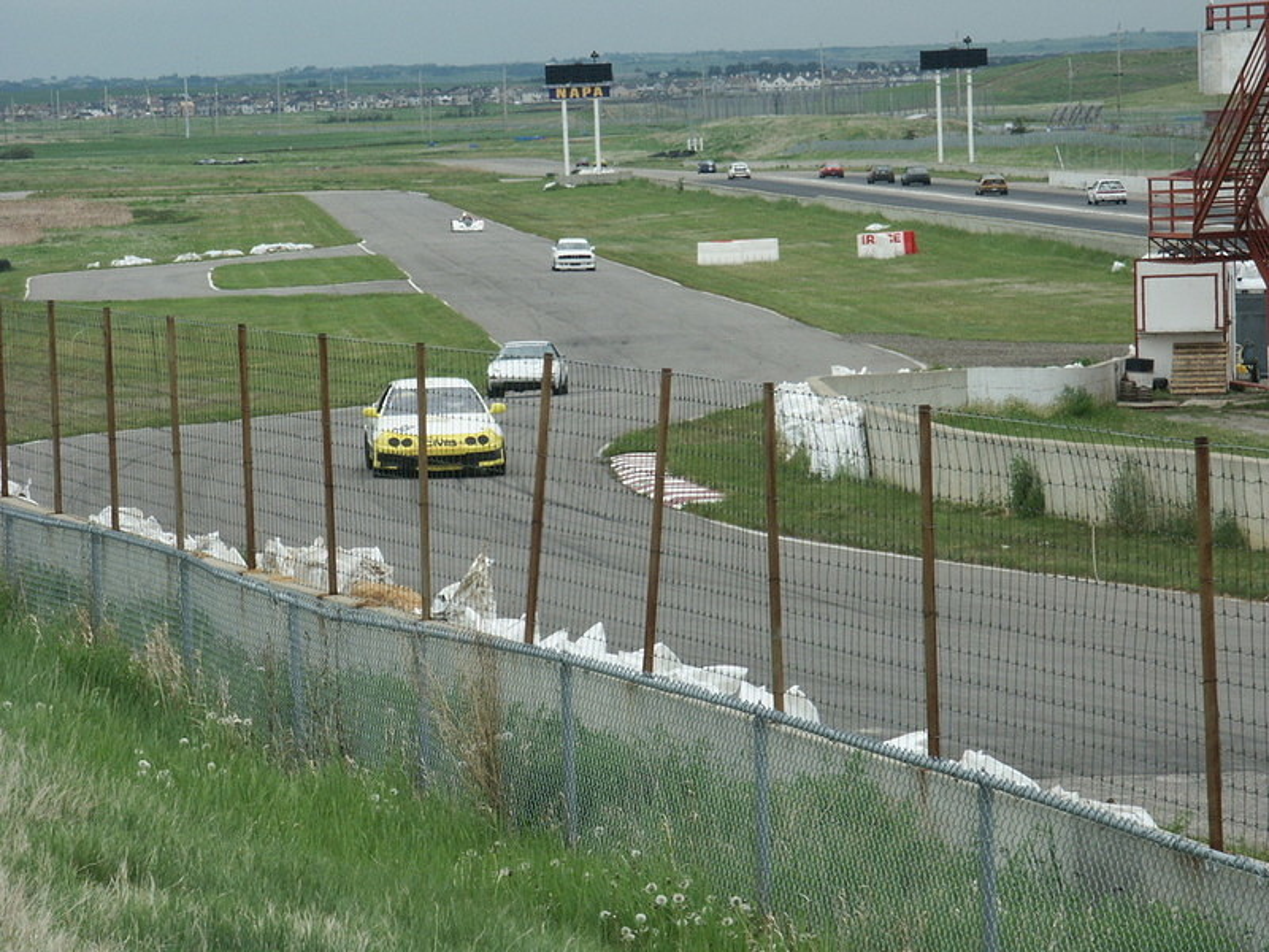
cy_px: 476
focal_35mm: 200
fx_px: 7332
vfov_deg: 7.4
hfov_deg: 9.9
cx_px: 634
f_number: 8
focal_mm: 50.69
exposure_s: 1/250
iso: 100
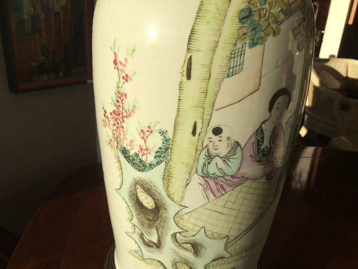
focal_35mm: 30
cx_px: 179
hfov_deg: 60.0
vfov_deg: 46.8
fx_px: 310
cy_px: 134
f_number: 2.2
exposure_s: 1/2564
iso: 32
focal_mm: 4.12
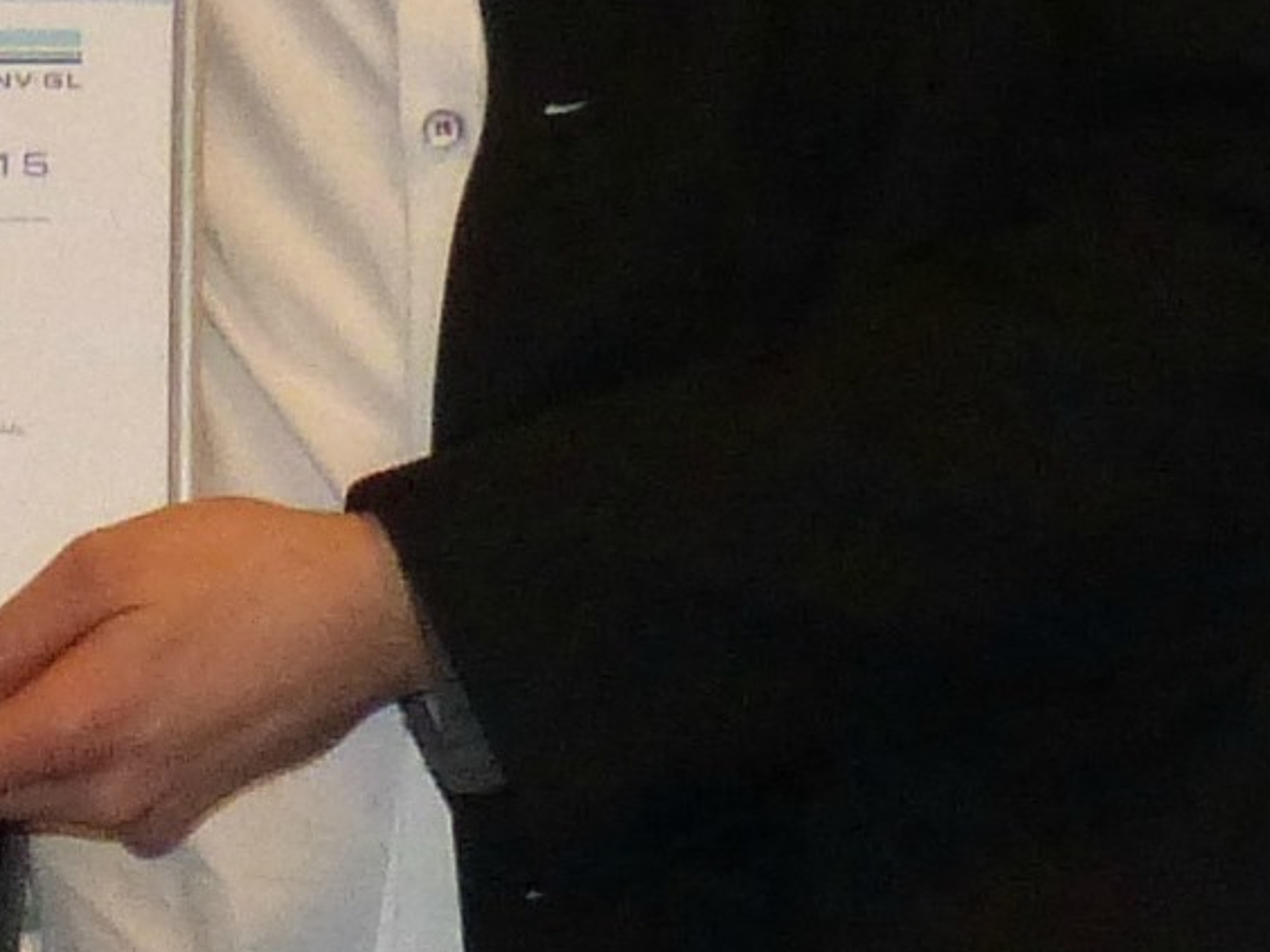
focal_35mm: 110
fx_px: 4036
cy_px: -495
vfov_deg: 12.7
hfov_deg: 16.5
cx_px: -536
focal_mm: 5.6
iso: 400
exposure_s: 1/60
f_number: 3
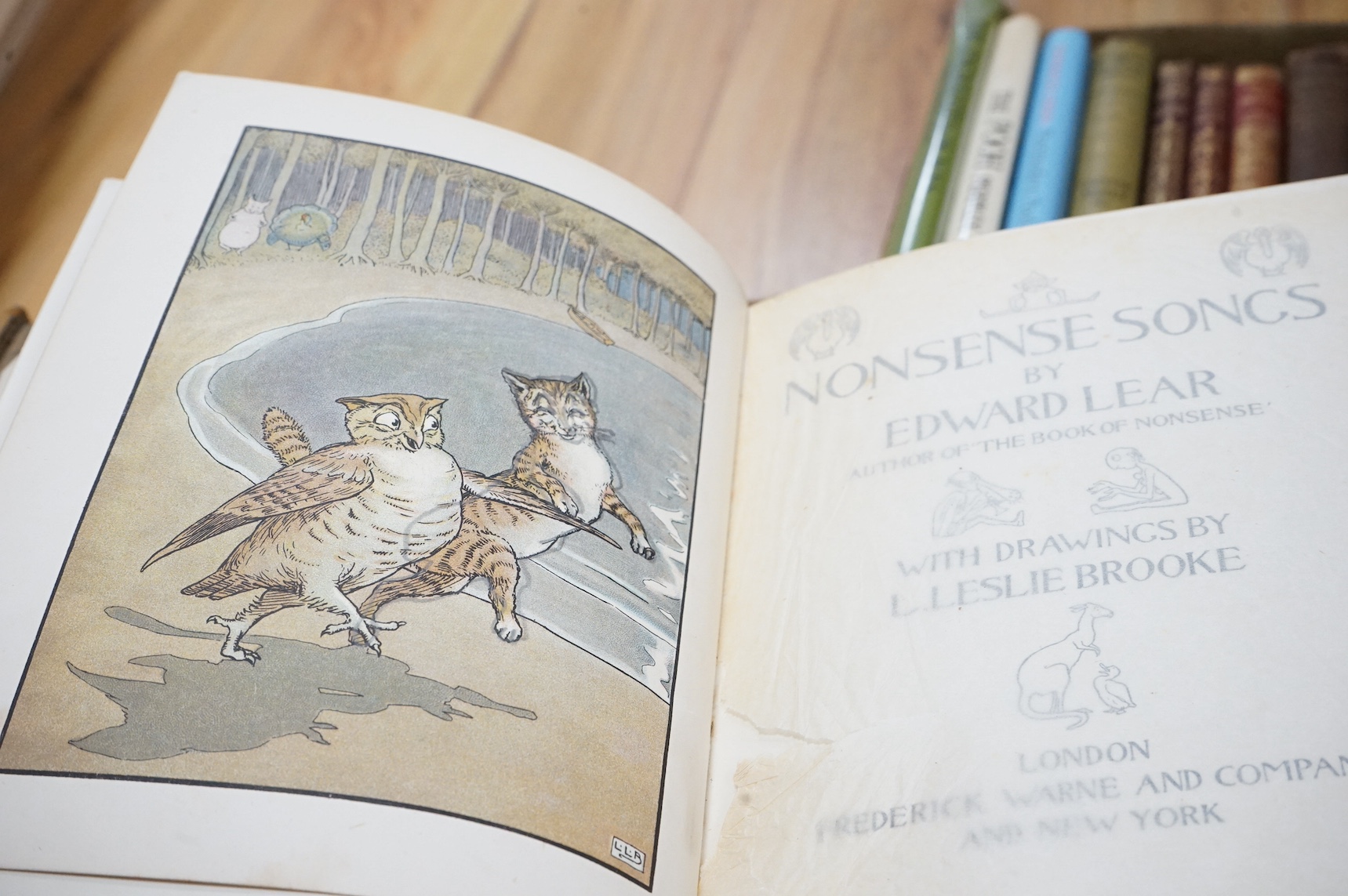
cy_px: 448
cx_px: 674
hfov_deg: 45.5
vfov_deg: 31.1
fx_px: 1609
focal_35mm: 43
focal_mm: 43
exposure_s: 1/80
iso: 4000
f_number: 10
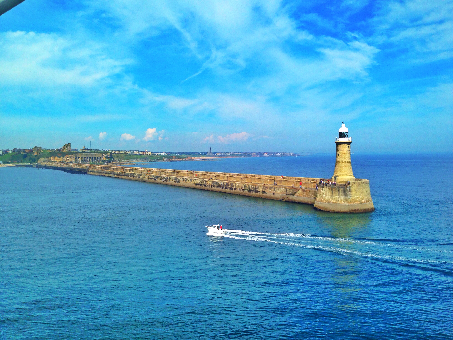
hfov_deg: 55.4
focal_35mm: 33
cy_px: 170
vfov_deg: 42.9
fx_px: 432
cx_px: 226
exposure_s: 1/1938
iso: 50
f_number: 2.4
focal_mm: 4.12
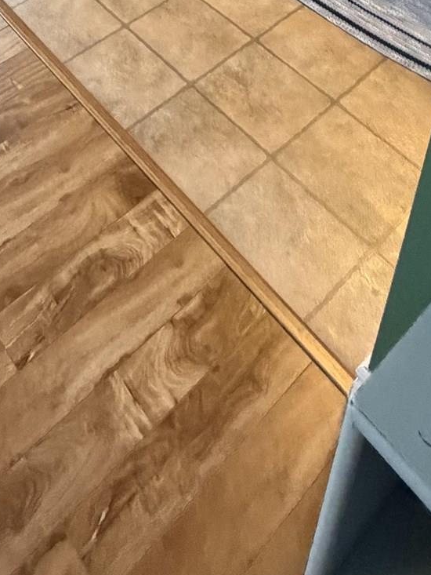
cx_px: 51
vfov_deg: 29.4
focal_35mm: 44
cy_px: -254
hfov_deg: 31.5
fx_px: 730
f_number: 2.2
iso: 500
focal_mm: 2.22
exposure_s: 1/60
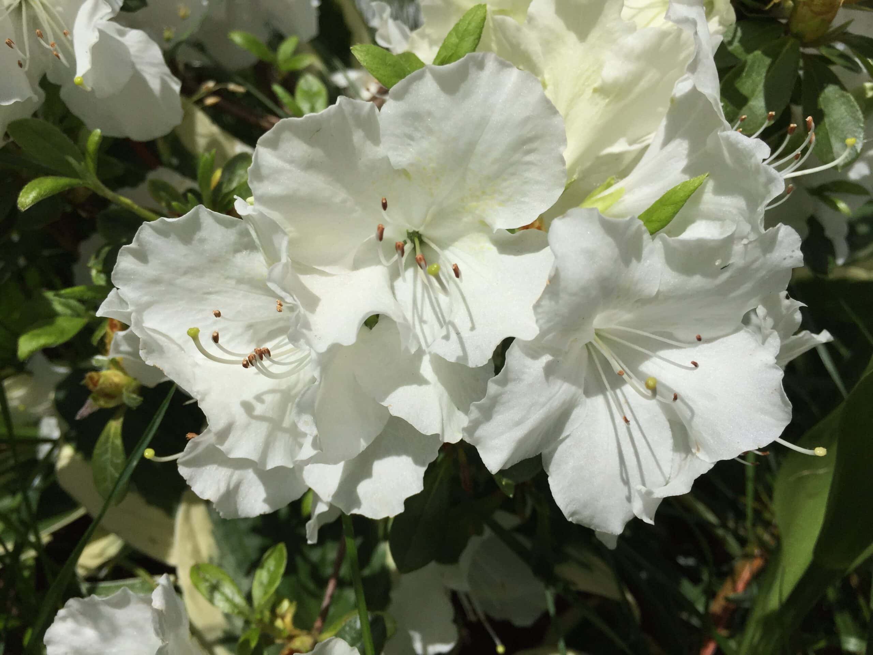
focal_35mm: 29
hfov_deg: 61.7
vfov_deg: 48.2
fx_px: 731
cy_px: 328
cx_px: 436
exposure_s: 1/9901
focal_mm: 4.15
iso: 32
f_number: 2.2
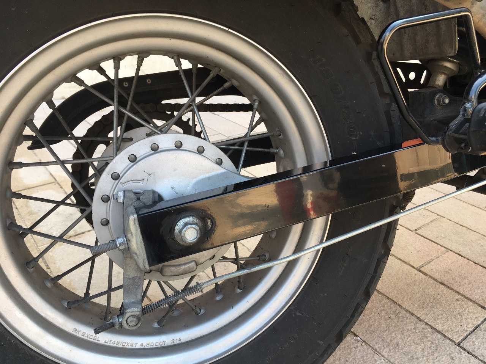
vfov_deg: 48.2
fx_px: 407
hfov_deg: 61.7
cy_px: 182
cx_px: 243
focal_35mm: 29
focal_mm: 4.15
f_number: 2.2
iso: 25
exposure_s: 1/100
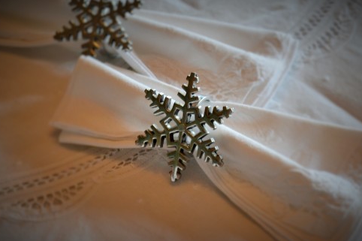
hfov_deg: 23.8
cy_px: 124
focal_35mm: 86
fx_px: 860
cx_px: 176
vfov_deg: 16.0
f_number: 5.6
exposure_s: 1/60
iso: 720
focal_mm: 55
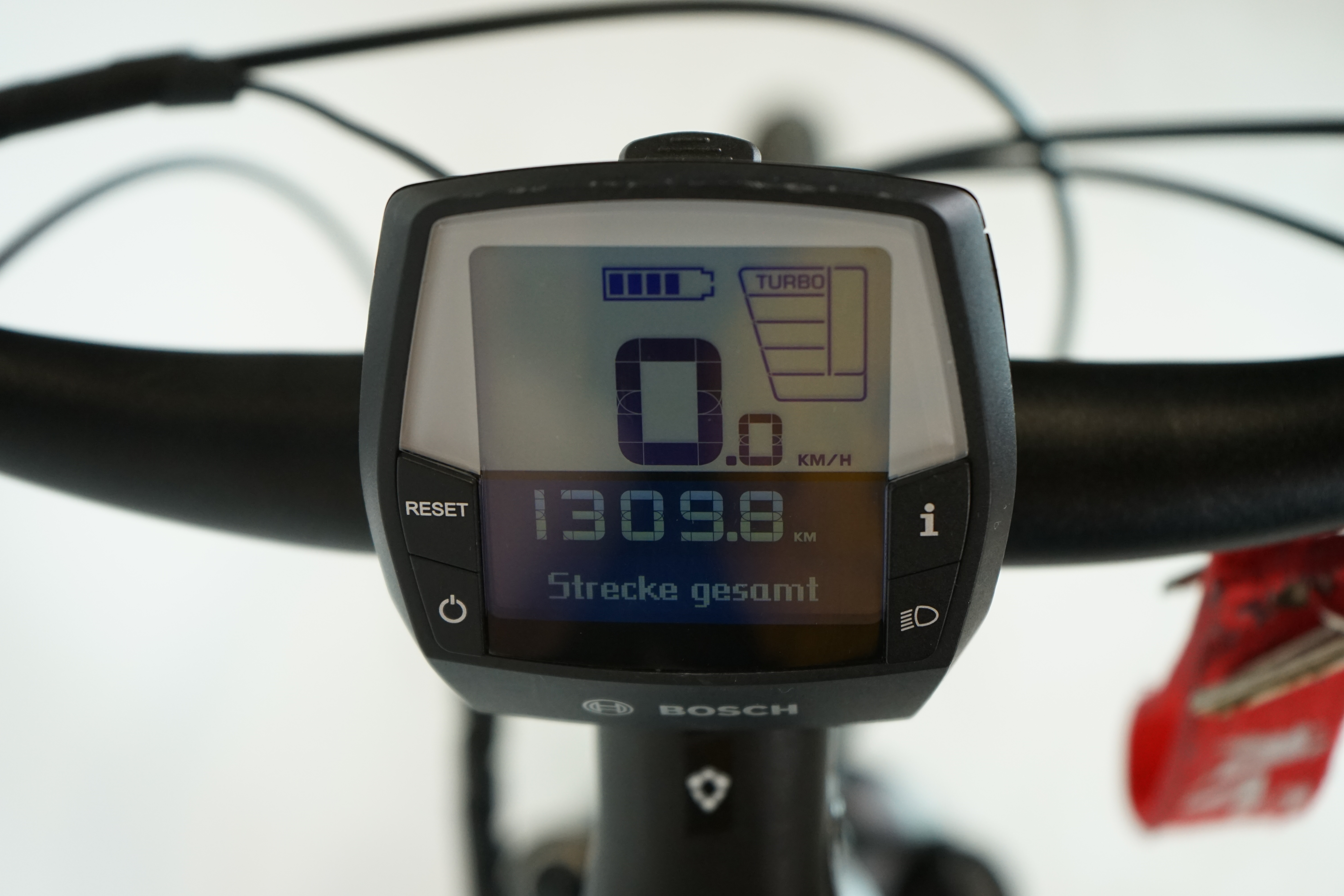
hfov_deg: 35.1
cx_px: 672
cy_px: 448
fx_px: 2128
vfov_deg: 23.8
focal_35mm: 57
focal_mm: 57
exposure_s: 1/200
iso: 1600
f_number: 5
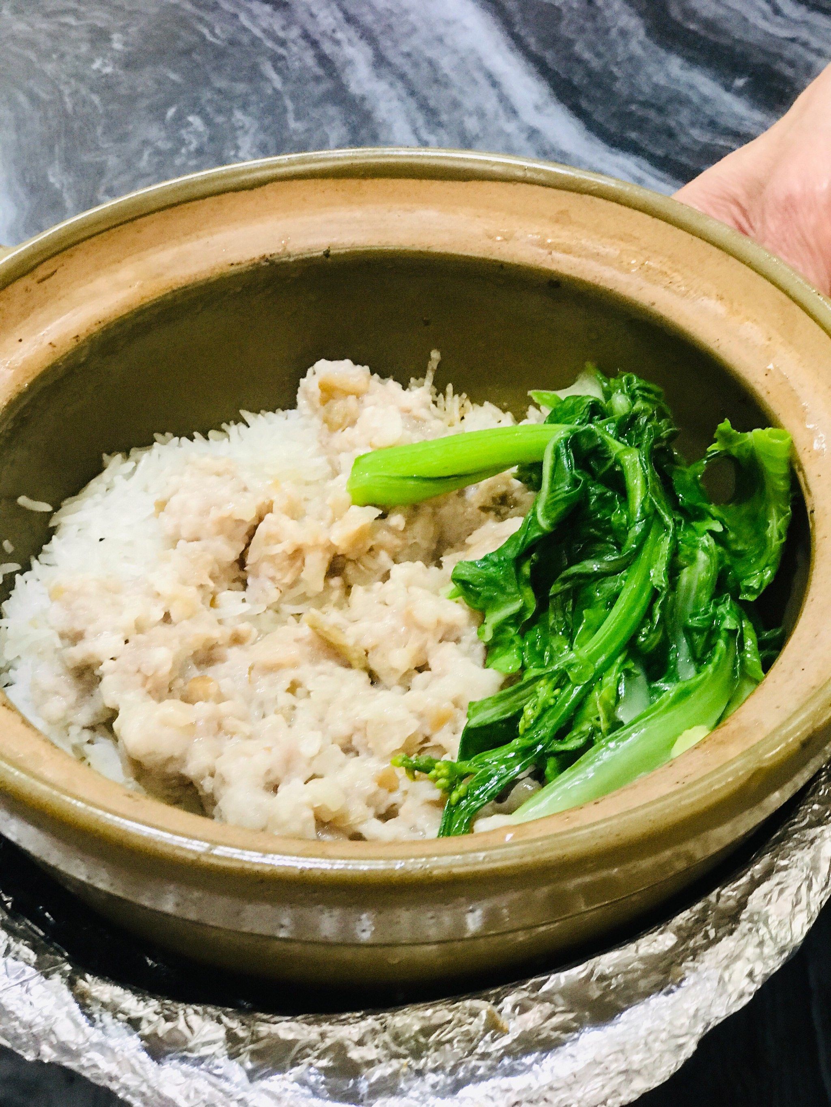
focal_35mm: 57
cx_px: 416
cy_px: 554
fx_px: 1824
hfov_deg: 25.7
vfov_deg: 33.8
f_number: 2.8
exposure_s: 1/50
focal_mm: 6.6
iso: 200
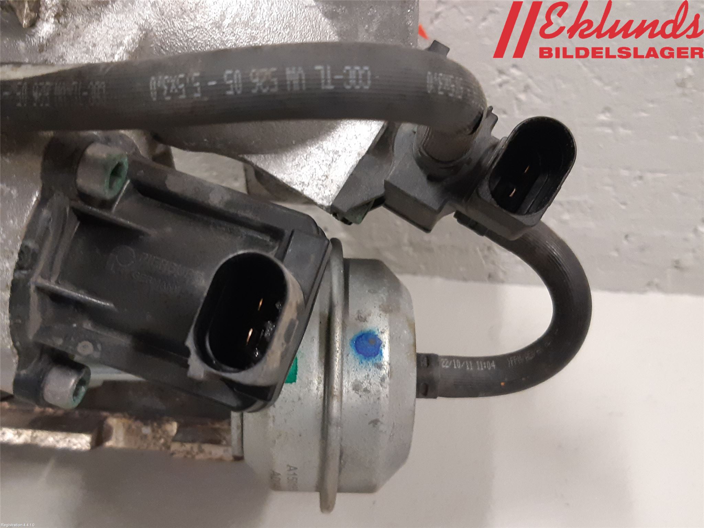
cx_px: 352
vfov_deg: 53.1
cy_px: 264
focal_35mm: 26
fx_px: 529
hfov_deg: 67.3
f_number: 1.7
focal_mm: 3.93
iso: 250
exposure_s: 1/50
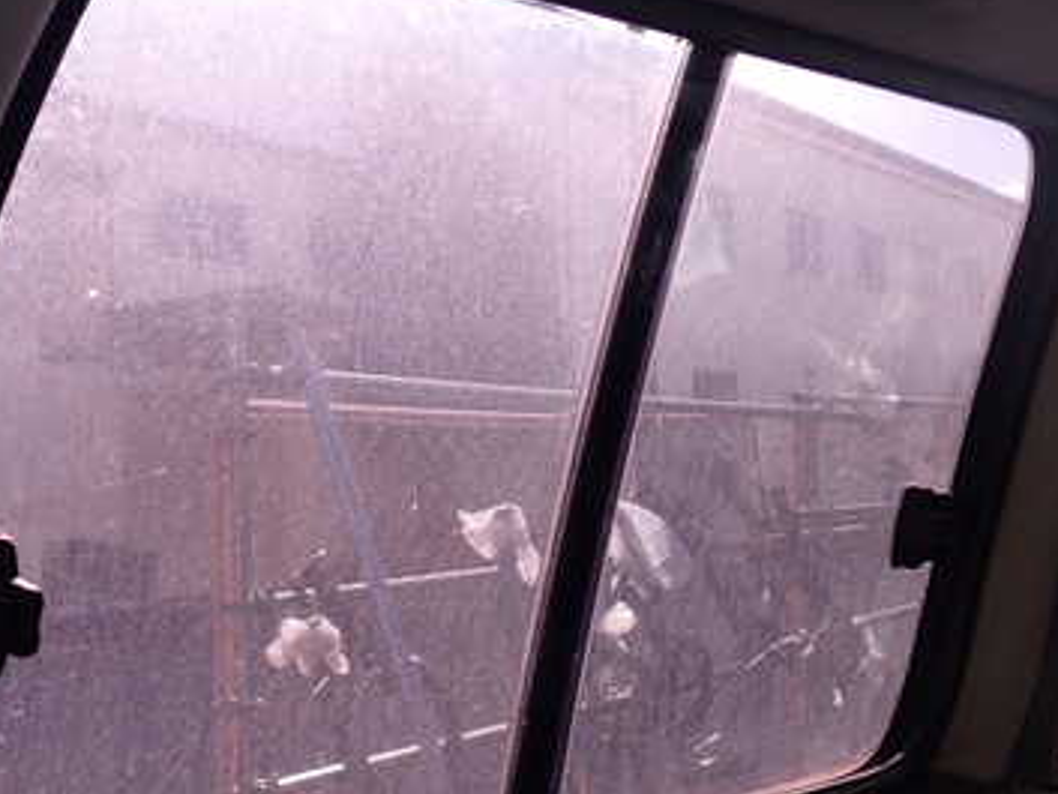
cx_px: 342
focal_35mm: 51
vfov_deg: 28.6
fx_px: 1559
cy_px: 440
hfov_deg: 37.0
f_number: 3.2
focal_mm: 5.4
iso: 100
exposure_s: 1/160
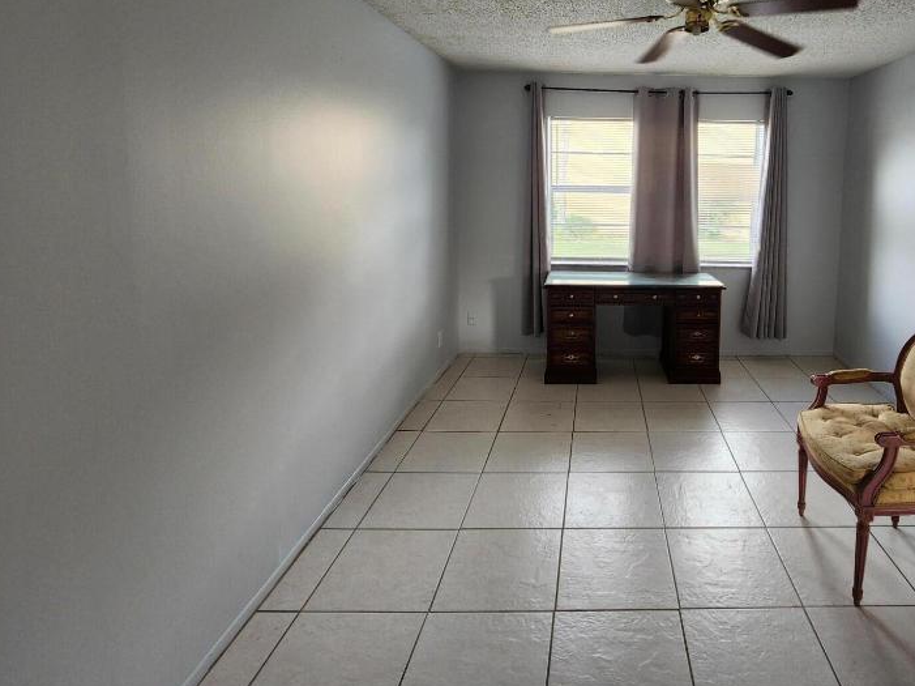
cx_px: 613
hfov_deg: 81.7
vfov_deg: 66.6
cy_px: 222
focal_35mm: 19
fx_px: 502
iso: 160
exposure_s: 1/60
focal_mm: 2.2
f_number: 2.2
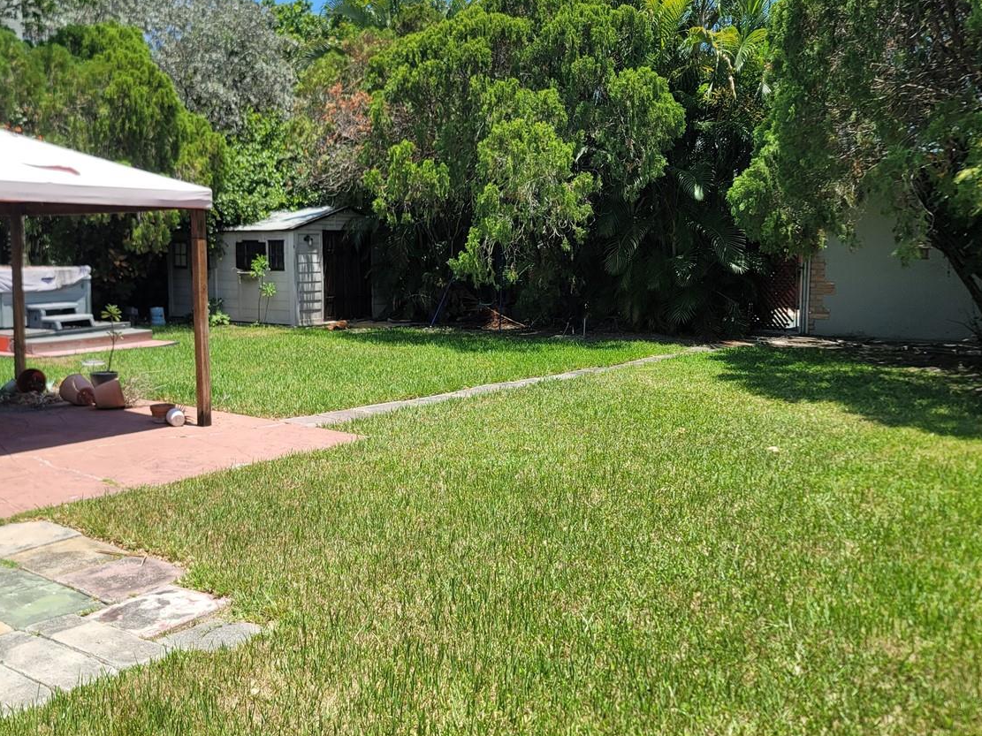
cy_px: 340
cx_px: 336
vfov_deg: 39.6
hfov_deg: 50.5
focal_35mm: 36
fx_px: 1021
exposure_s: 1/673
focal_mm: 7
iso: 20
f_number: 1.8
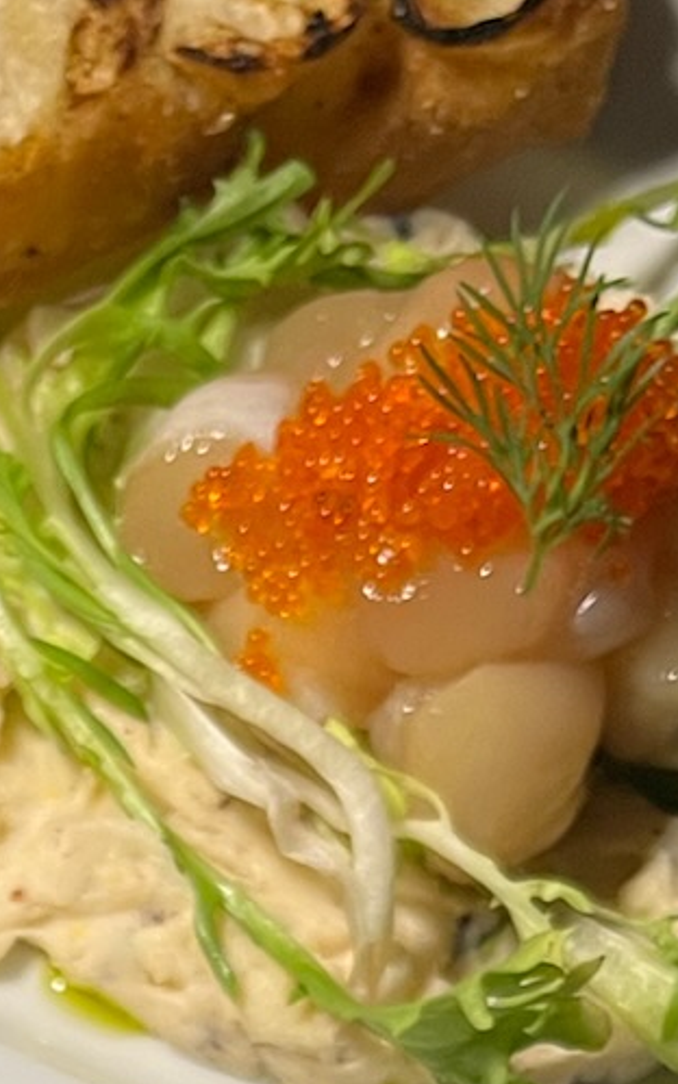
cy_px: 1666
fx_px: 3340
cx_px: -187
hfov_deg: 11.3
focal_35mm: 113
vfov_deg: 16.6
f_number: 1.6
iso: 80
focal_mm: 5.1
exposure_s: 1/60
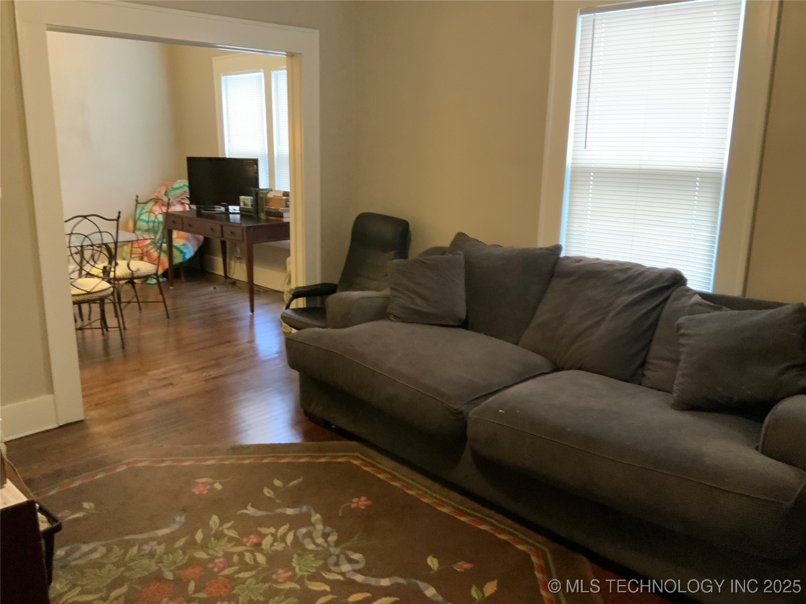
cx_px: 403
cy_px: 302
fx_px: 675
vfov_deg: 48.2
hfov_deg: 61.7
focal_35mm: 29
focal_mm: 3
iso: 400
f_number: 1.8
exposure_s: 1/30
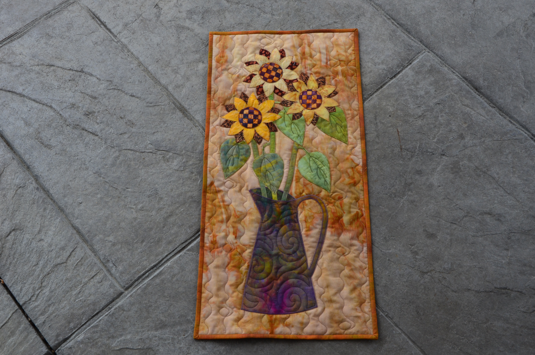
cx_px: 268
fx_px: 667
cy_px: 178
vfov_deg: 29.7
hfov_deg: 43.7
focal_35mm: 45
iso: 360
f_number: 10
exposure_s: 1/60
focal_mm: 30
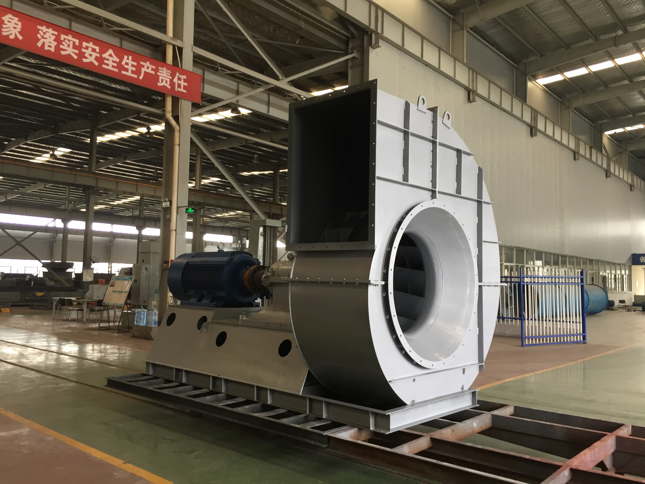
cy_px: 242
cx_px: 322
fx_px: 540
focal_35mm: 29
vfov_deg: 48.2
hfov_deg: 61.7
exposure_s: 1/33
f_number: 2.2
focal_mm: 4.15
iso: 80
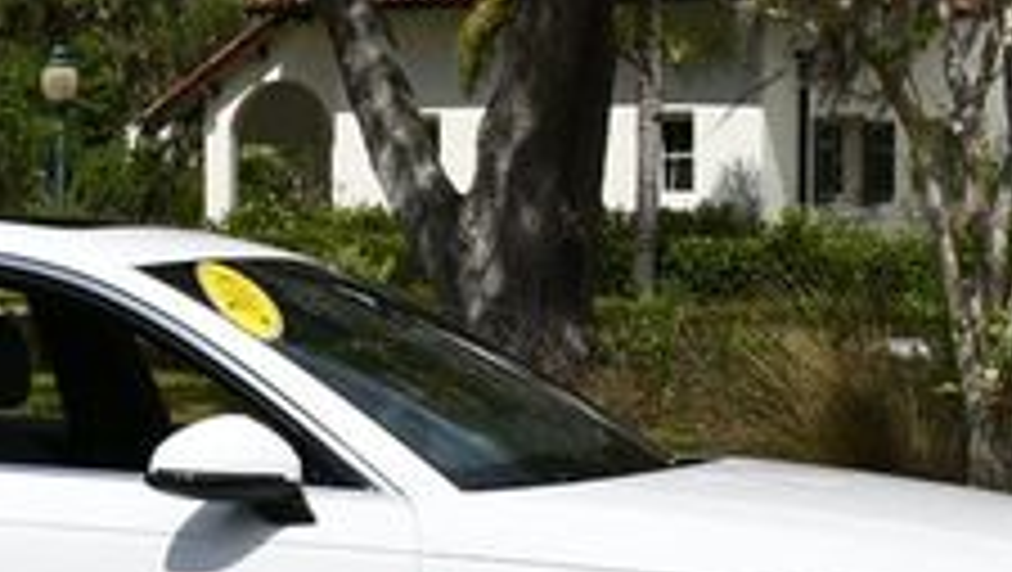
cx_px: 171
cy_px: 306
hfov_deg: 14.9
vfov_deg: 8.5
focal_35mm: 143
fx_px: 3840
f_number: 10
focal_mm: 24
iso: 100
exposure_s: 1/400
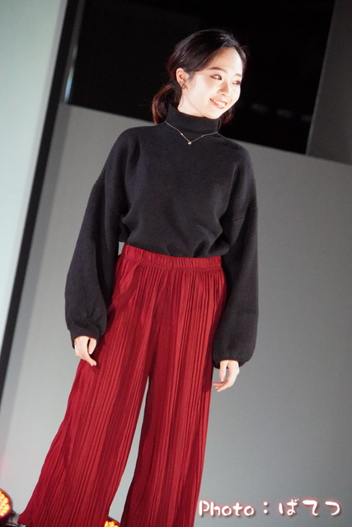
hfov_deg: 4.6
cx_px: 176
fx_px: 4397
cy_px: 264
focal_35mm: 300
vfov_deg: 6.9
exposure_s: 1/320
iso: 10000
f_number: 7.1
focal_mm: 200
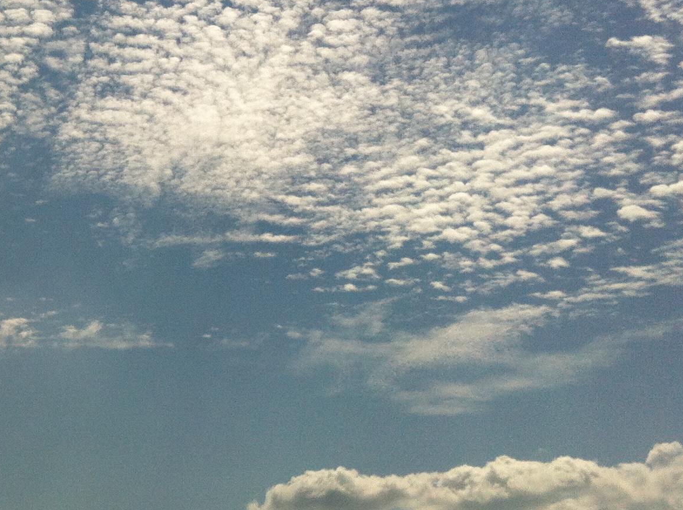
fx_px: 1537
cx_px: 25
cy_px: 205
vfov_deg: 18.8
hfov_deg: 24.1
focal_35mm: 78
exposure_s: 1/10055
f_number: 2.8
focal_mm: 3.85
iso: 100
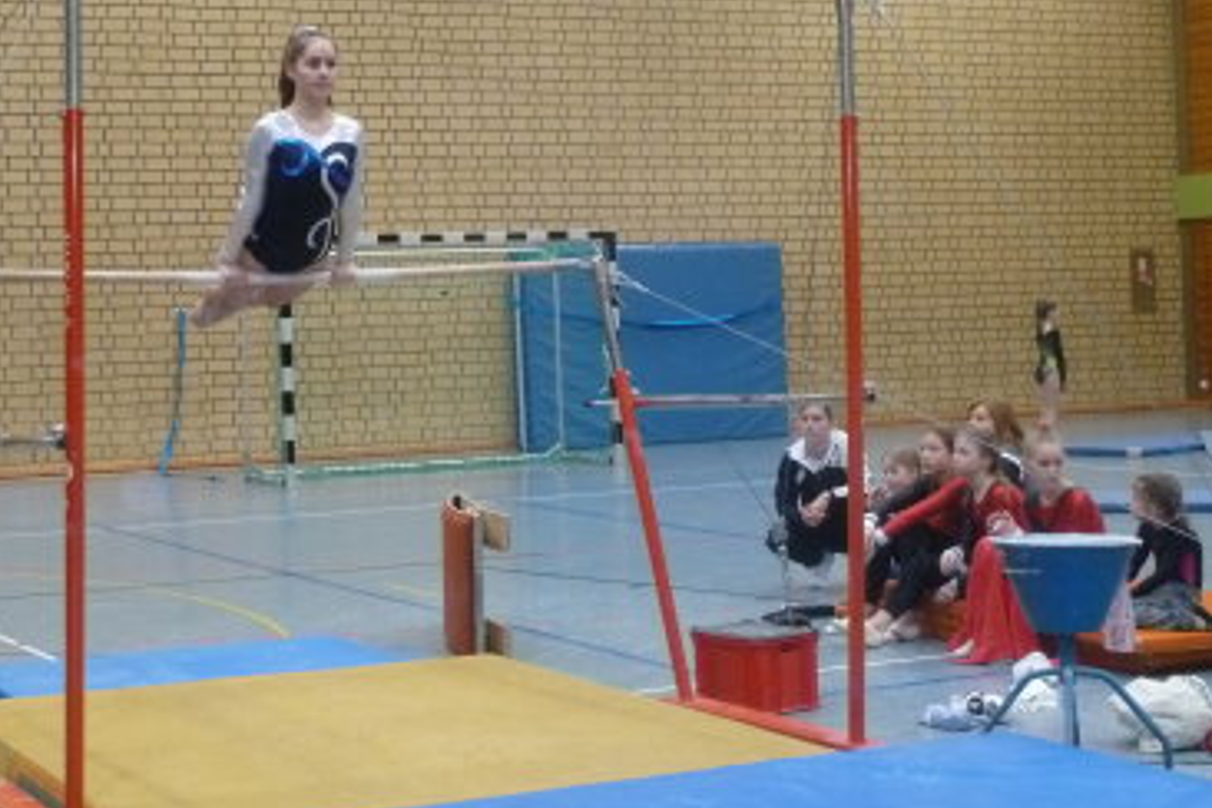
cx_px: 495
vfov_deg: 18.6
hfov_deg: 27.7
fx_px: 2457
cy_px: 285
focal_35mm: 73
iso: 400
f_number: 3.9
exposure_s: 1/30
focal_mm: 9.1
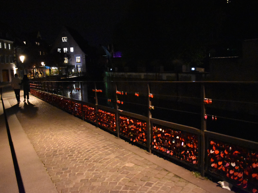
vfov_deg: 46.8
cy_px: 94
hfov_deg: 59.9
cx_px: 118
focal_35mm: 30
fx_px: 224
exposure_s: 1/50
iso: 12800
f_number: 3.5
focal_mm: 18
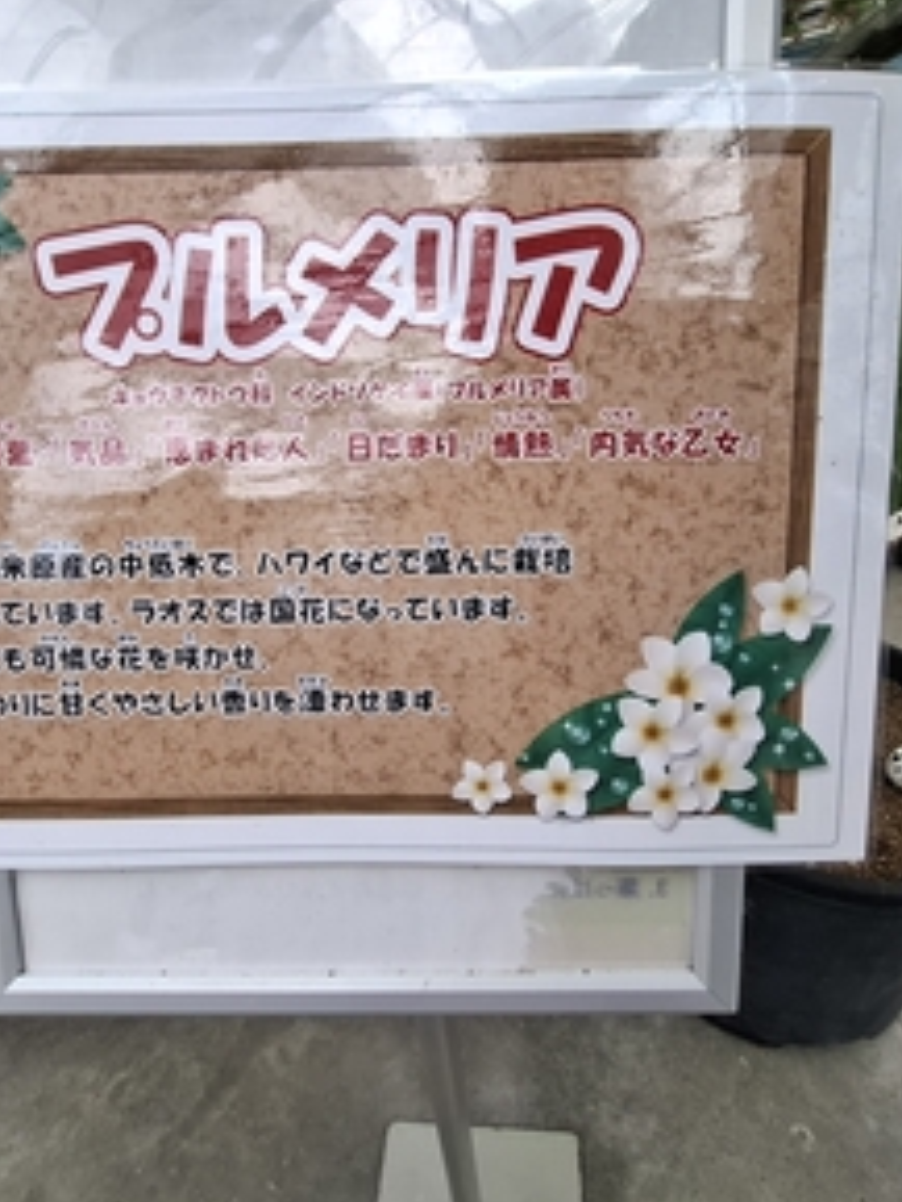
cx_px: 457
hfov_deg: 71.6
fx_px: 625
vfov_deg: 87.7
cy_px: 582
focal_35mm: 18
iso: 40
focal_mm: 1.74
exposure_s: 1/100
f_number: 2.2
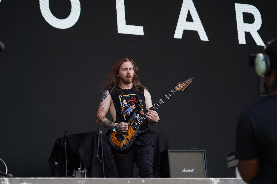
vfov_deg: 13.0
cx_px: 138
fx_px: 808
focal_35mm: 105
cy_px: 92
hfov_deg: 19.5
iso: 100
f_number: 5
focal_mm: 105
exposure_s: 1/320
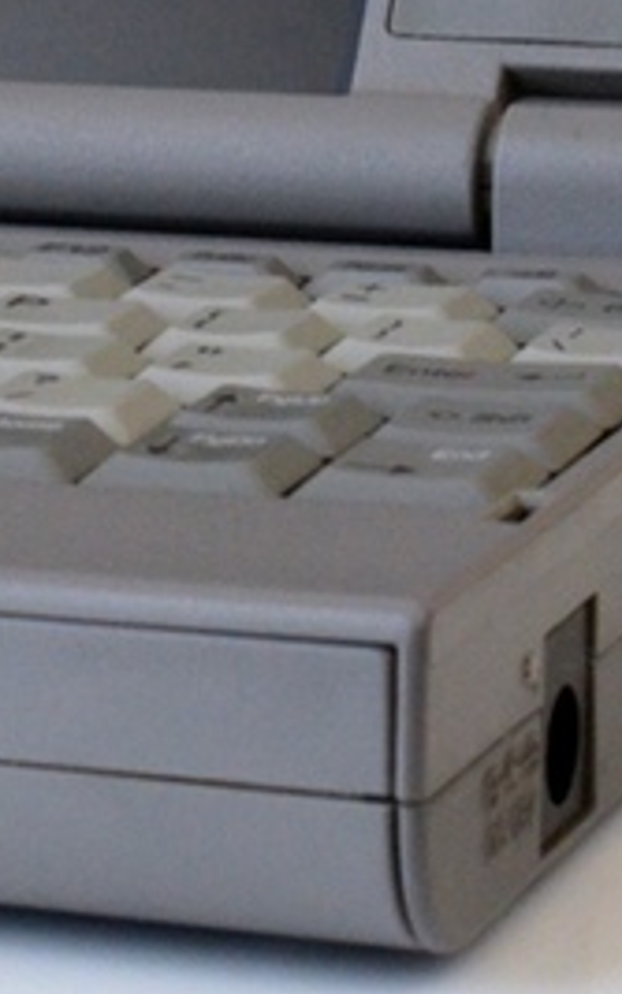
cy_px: -60
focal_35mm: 204
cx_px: -615
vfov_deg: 10.2
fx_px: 5528
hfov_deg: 6.3
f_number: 16
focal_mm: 35
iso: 2000
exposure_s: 1/30
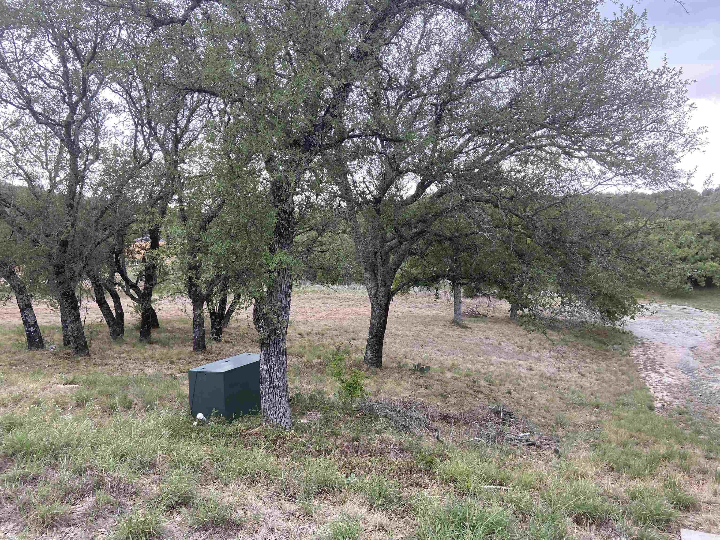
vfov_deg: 53.1
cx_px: 360
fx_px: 541
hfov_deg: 67.3
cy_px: 270
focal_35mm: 26
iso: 40
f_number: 1.8
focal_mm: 4.25
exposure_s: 1/122
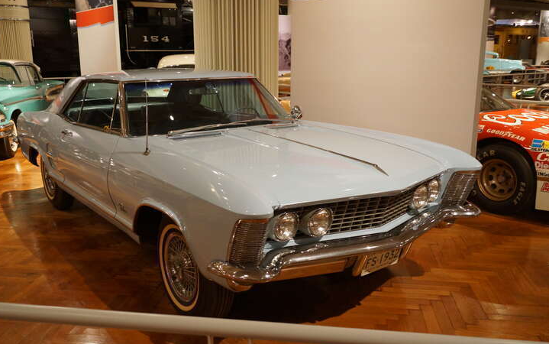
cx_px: 260
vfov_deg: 37.3
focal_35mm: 34
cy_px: 183
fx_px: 509
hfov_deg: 56.7
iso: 1000
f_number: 4
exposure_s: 1/60
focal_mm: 20
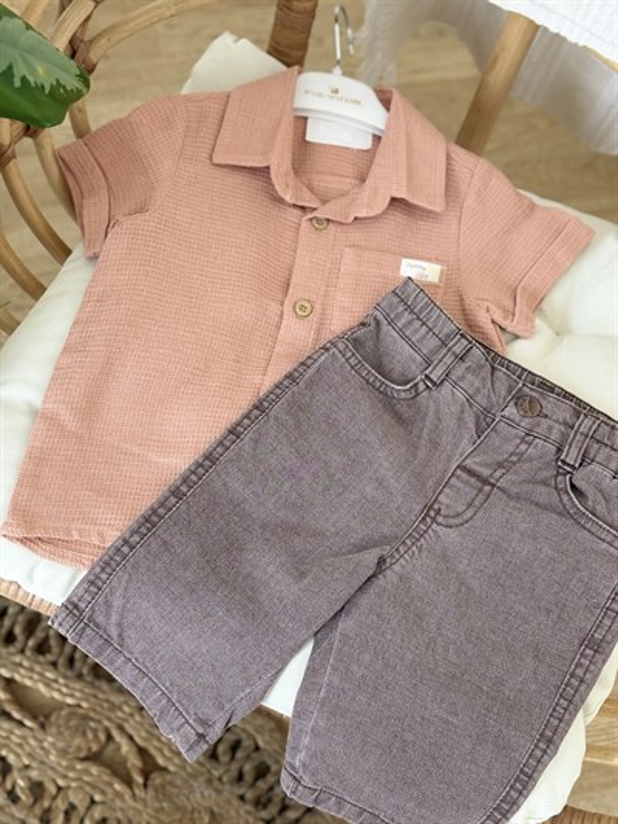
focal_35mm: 48
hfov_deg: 30.3
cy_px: 412
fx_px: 1142
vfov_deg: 39.6
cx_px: 309
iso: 100
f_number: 1.78
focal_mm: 6.76
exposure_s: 1/103
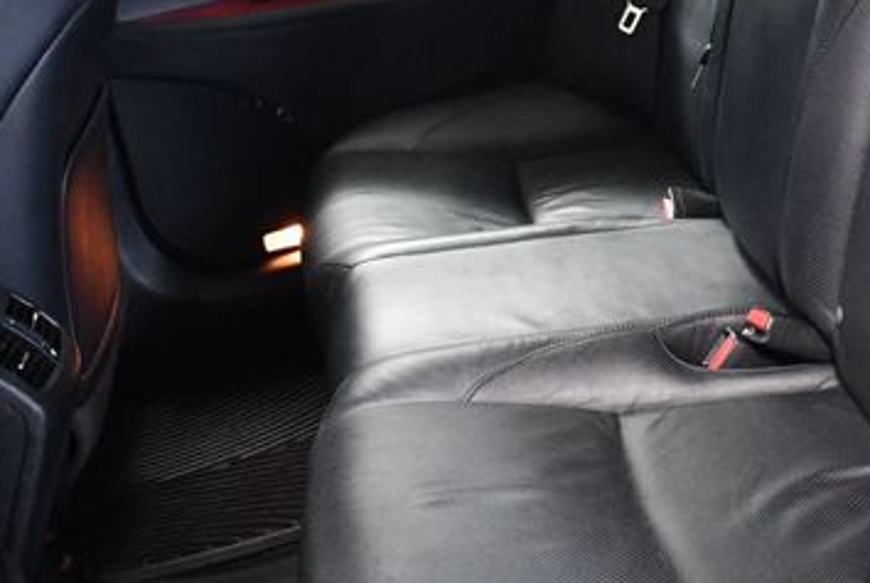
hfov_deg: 30.5
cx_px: 632
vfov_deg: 21.0
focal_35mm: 65
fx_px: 1573
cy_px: 268
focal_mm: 18
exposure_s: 1/60
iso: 3600
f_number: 3.5
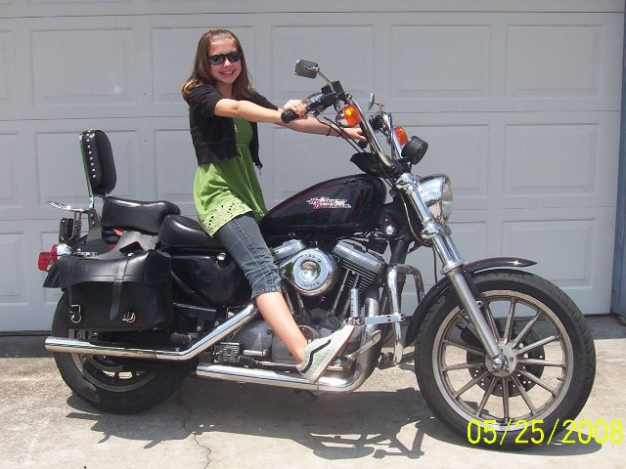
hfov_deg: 35.5
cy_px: 234
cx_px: 313
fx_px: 977
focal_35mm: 54
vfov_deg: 27.0
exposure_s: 1/639
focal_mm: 7.1
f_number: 5.61
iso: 100
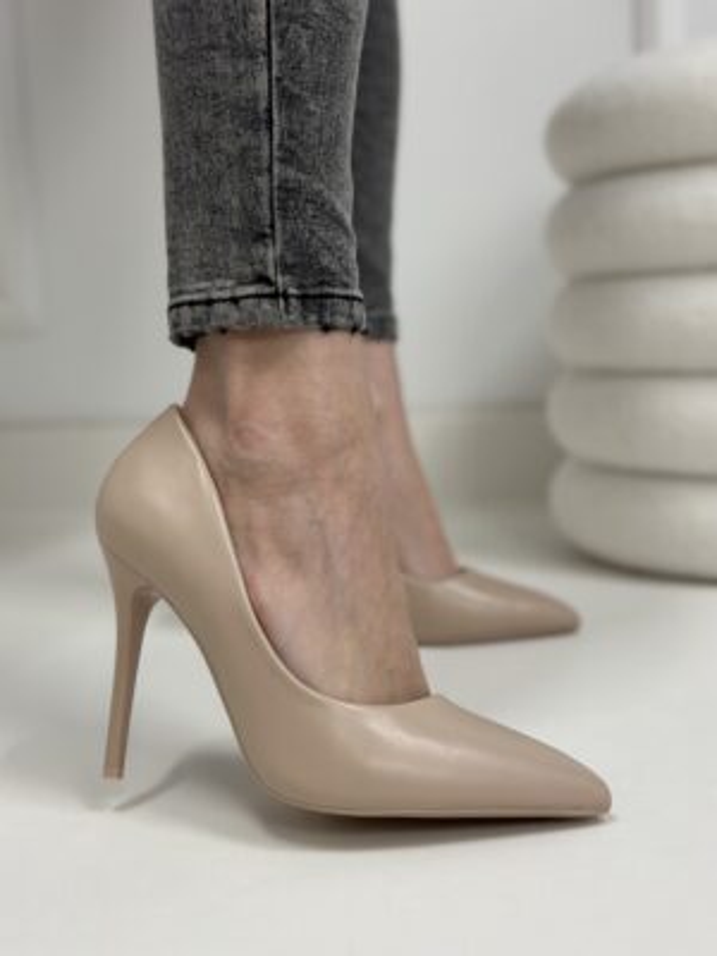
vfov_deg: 39.7
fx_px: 1326
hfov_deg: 30.3
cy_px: 478
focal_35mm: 48
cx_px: 358
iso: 125
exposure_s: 1/100
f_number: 1.78
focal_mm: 6.86
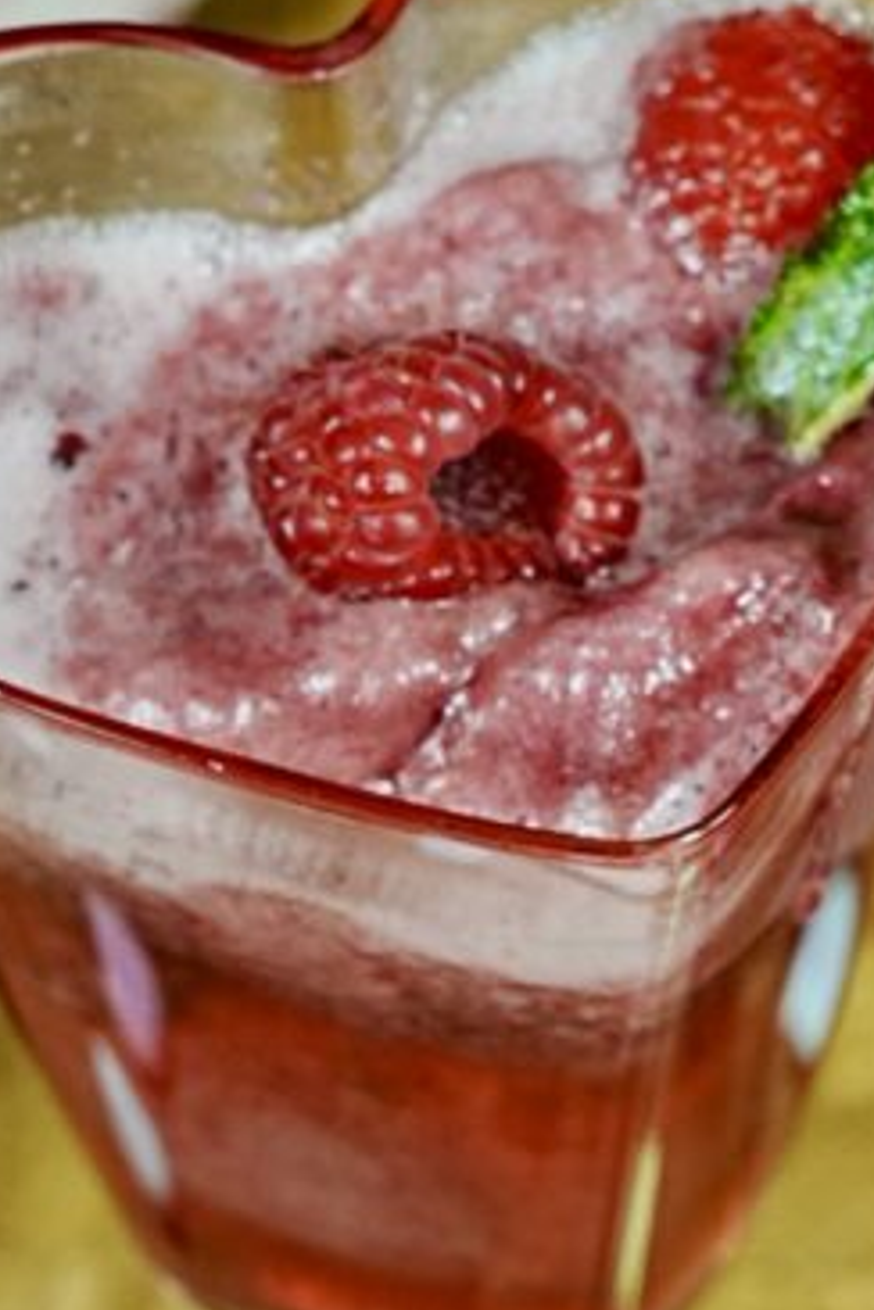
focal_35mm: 210
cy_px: 1439
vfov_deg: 9.7
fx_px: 7647
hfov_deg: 6.5
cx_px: 691
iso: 500
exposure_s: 1/50
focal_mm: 50
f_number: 6.3
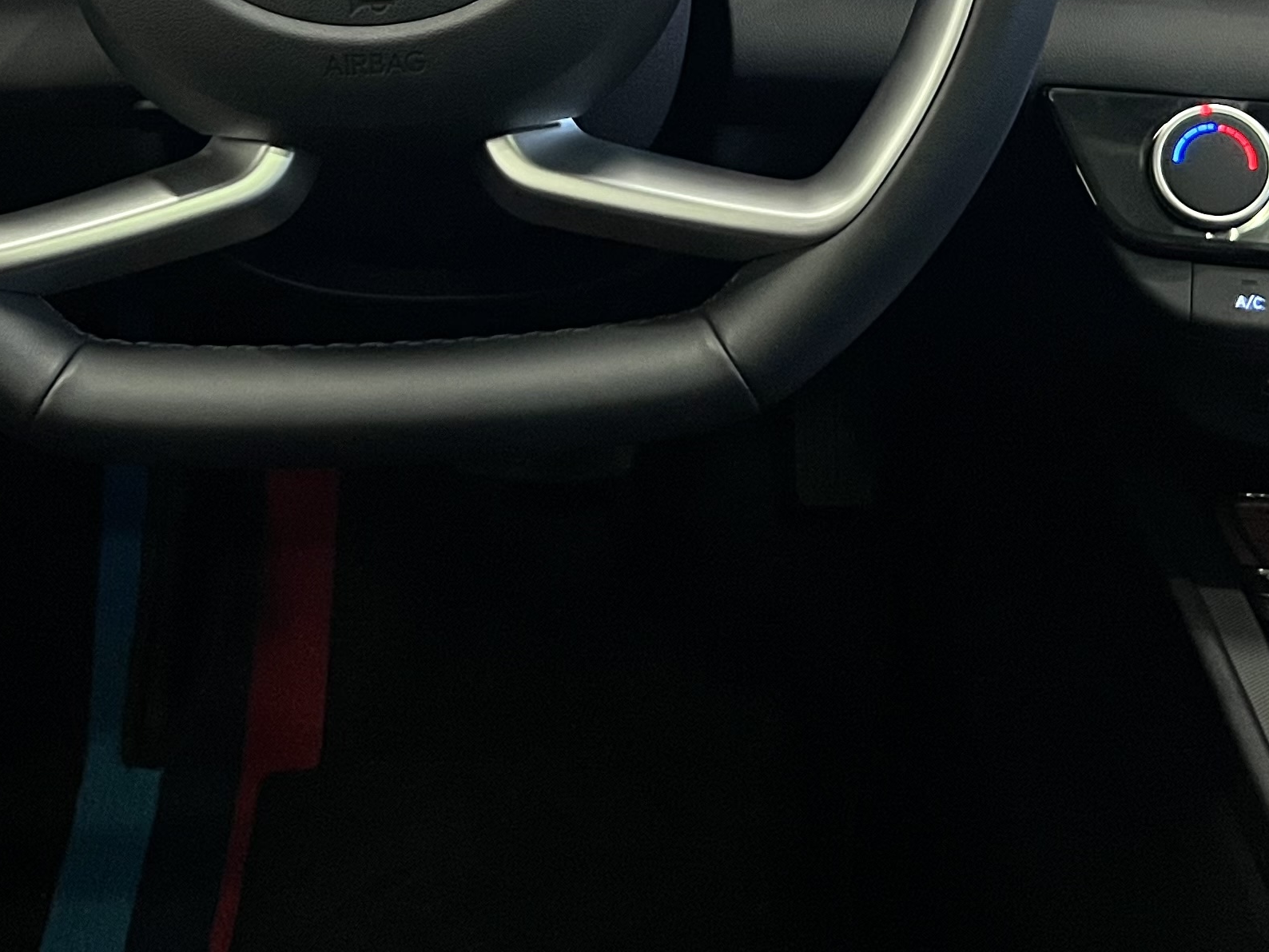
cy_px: -14
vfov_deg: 21.4
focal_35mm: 66
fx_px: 2420
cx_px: 577
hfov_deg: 29.4
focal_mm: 5.7
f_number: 1.5
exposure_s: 1/30
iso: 640
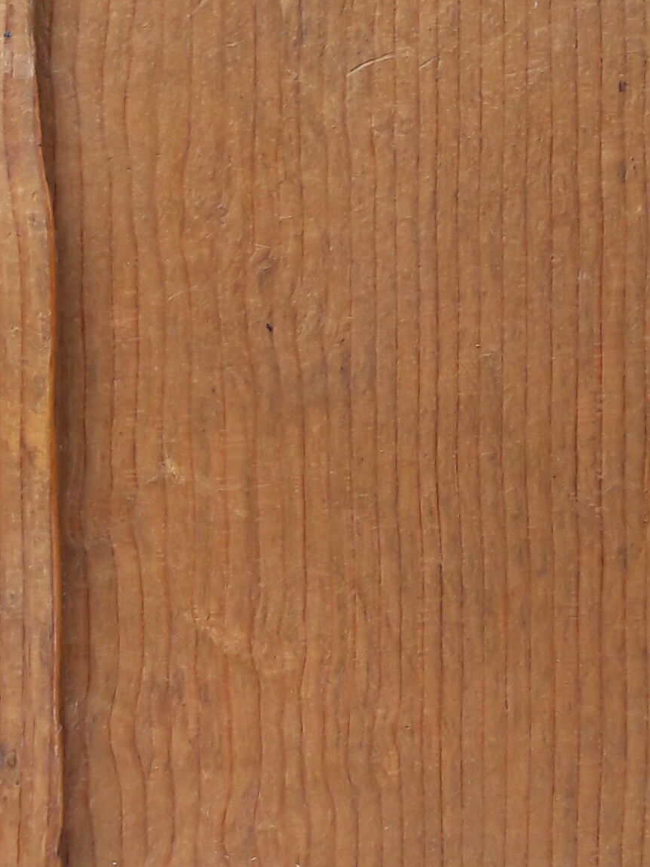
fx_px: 2529
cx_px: 323
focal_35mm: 101
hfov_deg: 14.6
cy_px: 614
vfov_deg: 19.4
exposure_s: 1/296
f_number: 1.9
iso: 40
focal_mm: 3.7
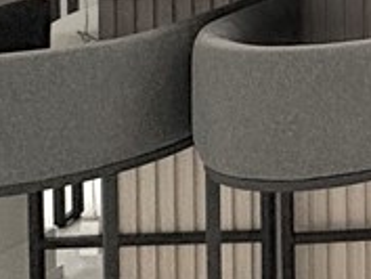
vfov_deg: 15.9
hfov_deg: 15.8
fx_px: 869
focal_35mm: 81
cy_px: -203
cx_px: 832
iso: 50
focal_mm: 2.22
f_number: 2.2
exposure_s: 1/120
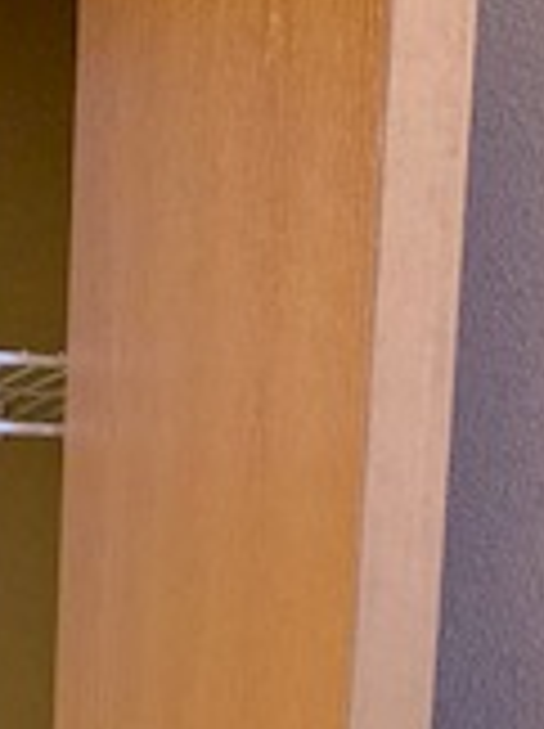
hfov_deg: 13.9
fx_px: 2164
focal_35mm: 103
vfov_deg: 17.0
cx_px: -130
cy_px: 1134
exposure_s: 1/30
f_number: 1.8
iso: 400
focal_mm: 4.25
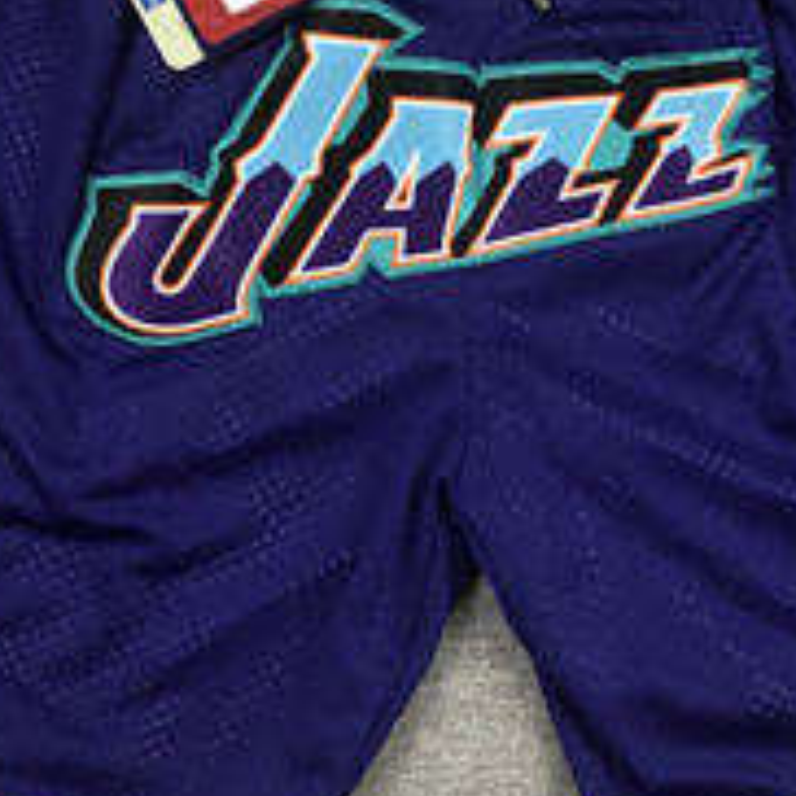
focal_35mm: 68
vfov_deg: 25.3
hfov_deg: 25.3
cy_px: 282
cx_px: 503
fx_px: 1769
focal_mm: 3.99
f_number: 1.8
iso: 32
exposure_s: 1/33
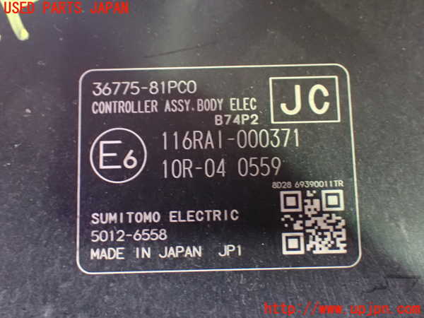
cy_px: 159
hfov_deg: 38.2
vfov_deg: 29.1
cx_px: 212
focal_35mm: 50
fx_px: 612
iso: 1600
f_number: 3.2
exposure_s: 1/20
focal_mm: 9.01
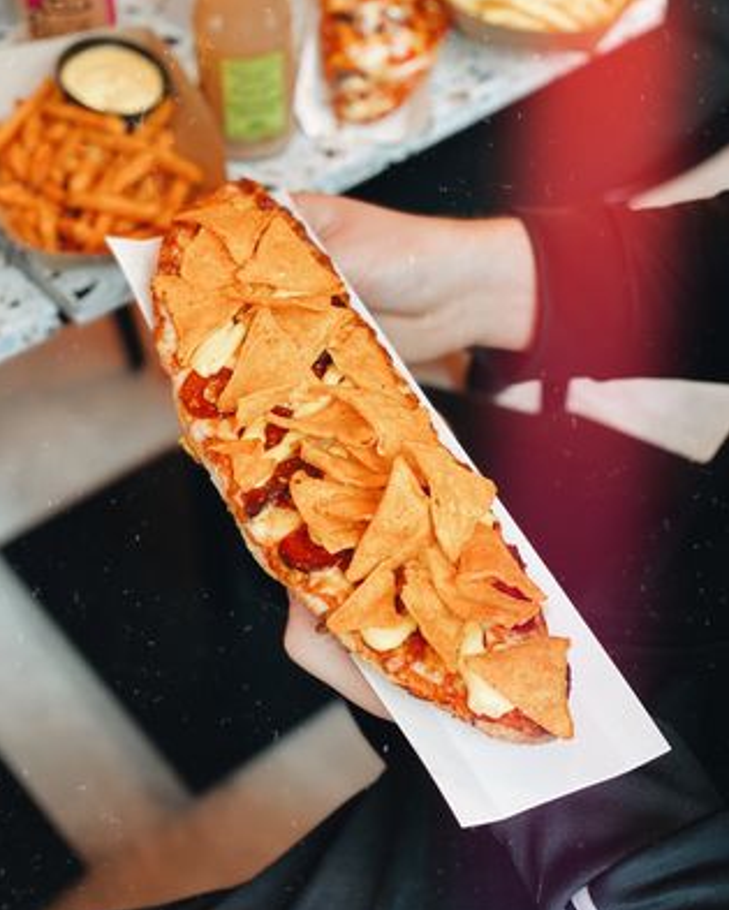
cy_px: 489
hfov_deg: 27.6
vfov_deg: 34.1
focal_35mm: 55
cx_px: 363
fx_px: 1482
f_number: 2
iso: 160
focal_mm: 6
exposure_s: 1/50
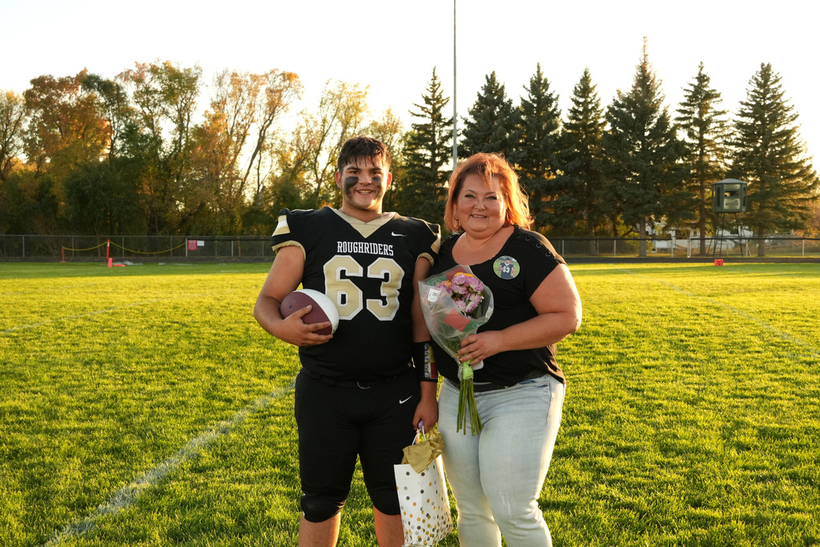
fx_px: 1025
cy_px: 274
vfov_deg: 29.9
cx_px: 410
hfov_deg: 43.6
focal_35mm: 45
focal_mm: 30
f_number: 5.6
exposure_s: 1/640
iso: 1000
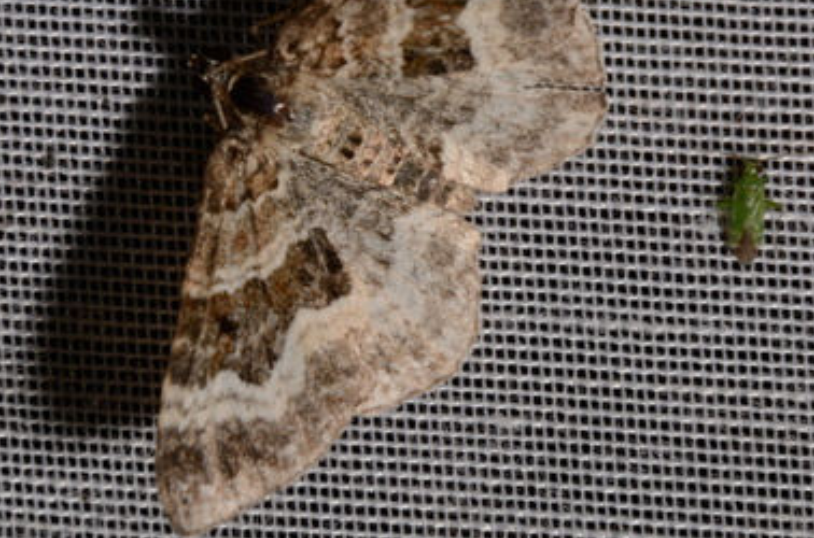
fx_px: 6023
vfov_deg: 5.1
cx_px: 388
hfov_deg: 7.7
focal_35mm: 267
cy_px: 125
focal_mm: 85
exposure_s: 1/60
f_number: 25
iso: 100
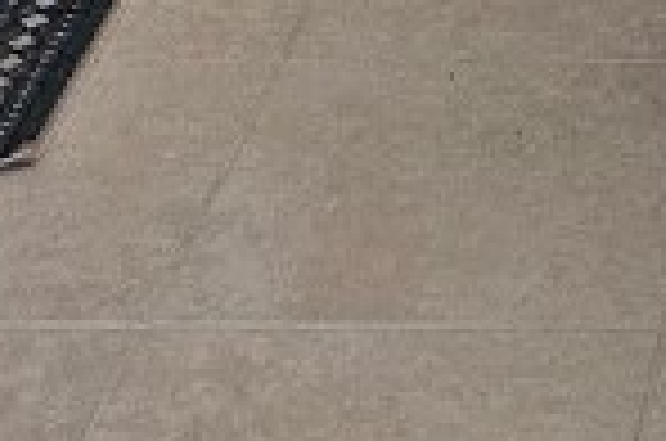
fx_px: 3064
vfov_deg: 6.7
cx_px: 981
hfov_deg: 11.9
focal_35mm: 166
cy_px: -1228
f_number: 1.8
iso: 640
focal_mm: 5.4
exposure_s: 1/60
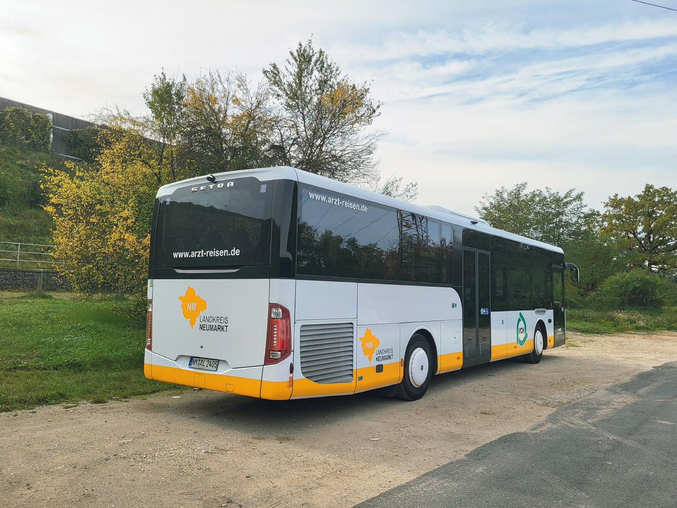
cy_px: 254
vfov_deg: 53.1
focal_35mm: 26
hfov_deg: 67.3
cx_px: 338
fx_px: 508
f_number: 1.8
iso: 40
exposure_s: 1/2000
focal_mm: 5.4
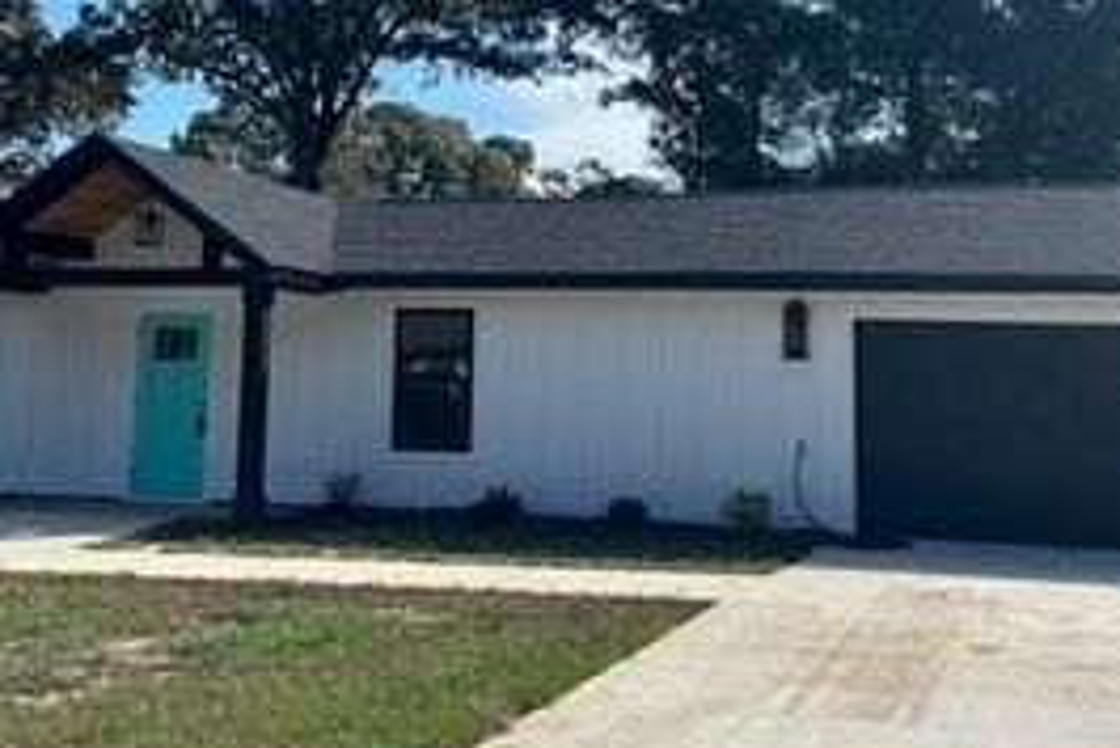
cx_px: 549
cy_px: 184
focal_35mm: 51
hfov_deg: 38.9
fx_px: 1587
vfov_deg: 26.2
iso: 50
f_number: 1.5
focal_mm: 5.7
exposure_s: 1/3257
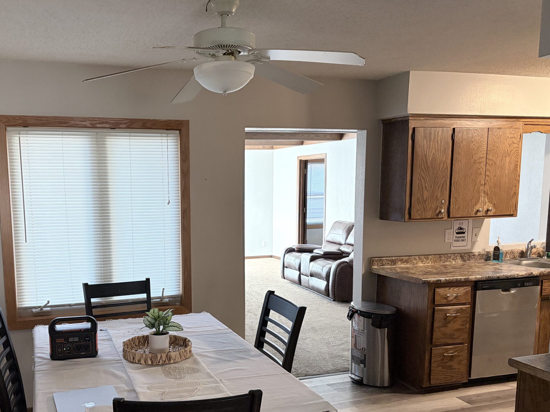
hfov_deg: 53.2
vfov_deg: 41.5
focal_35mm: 34
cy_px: 258
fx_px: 540
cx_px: 196
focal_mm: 5.96
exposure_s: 1/60
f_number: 1.6
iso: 320
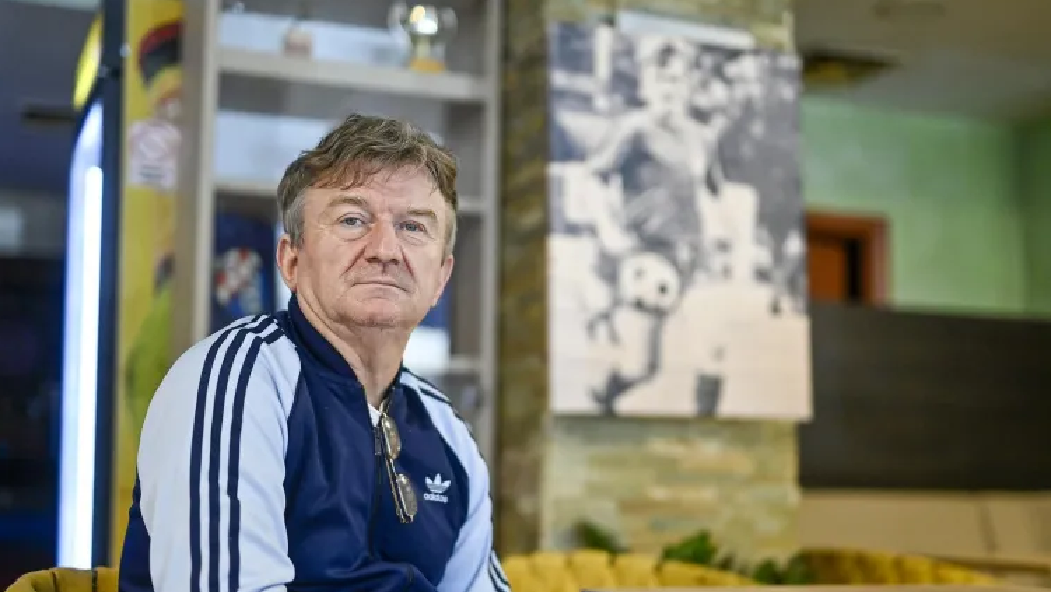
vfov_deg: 22.6
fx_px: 1477
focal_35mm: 53
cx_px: 529
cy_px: 352
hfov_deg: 39.2
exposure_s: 1/400
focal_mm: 50
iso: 1600
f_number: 2
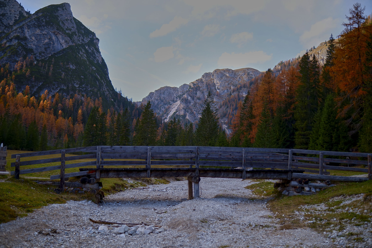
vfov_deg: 37.9
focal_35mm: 35
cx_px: 186
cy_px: 124
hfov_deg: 54.4
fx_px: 362
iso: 200
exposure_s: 1/2400
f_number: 1.4
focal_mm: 23
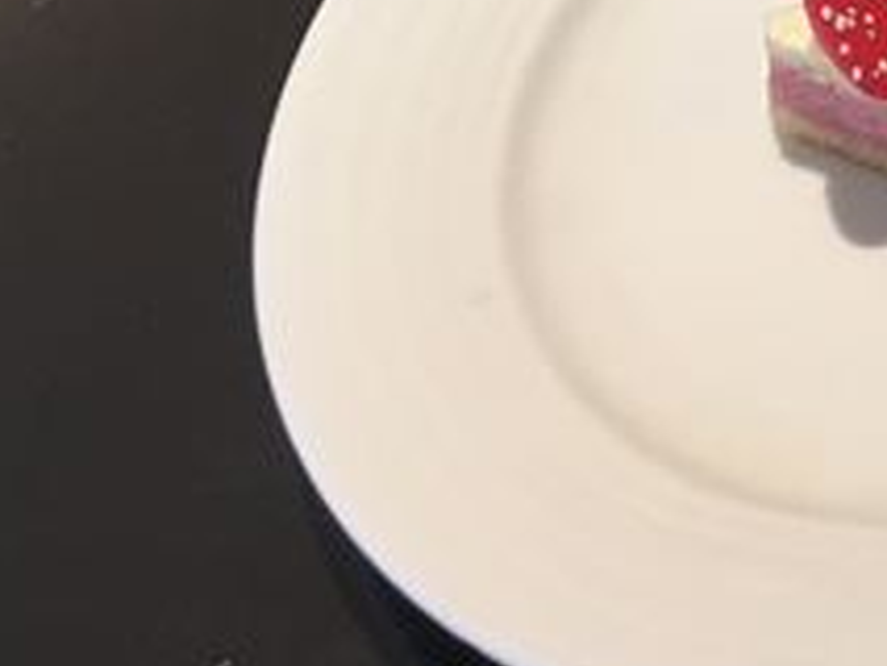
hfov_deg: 15.4
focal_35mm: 109
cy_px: -483
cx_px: 1624
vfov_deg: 12.5
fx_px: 2795
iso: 32
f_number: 2.2
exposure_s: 1/30
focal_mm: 4.15
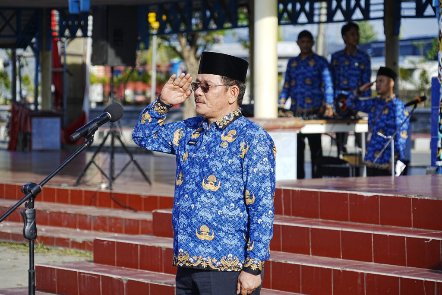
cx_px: 221
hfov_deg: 14.2
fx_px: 1768
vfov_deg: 9.5
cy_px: 148
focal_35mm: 144
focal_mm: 144
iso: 64
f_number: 6.3
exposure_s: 1/200
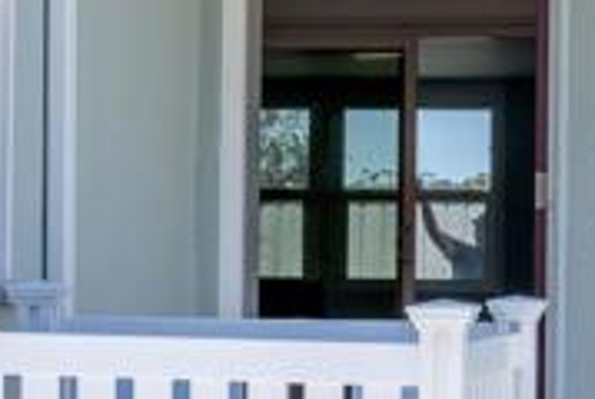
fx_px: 2930
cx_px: 376
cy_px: 244
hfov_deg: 11.6
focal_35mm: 177
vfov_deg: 7.8
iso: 80
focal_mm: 31
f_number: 9
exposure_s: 1/320
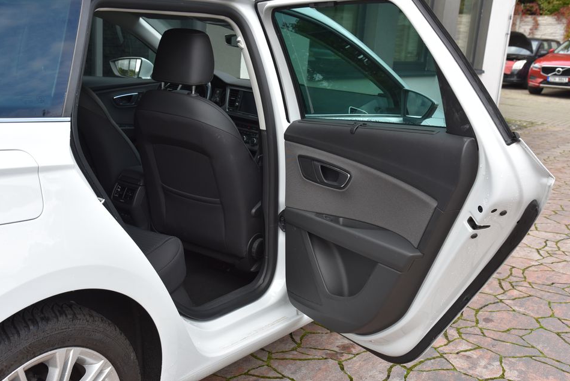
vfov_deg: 32.7
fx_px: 650
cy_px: 176
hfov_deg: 47.4
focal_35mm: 41
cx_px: 267
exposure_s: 1/200
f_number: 7.1
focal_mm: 38
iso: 500
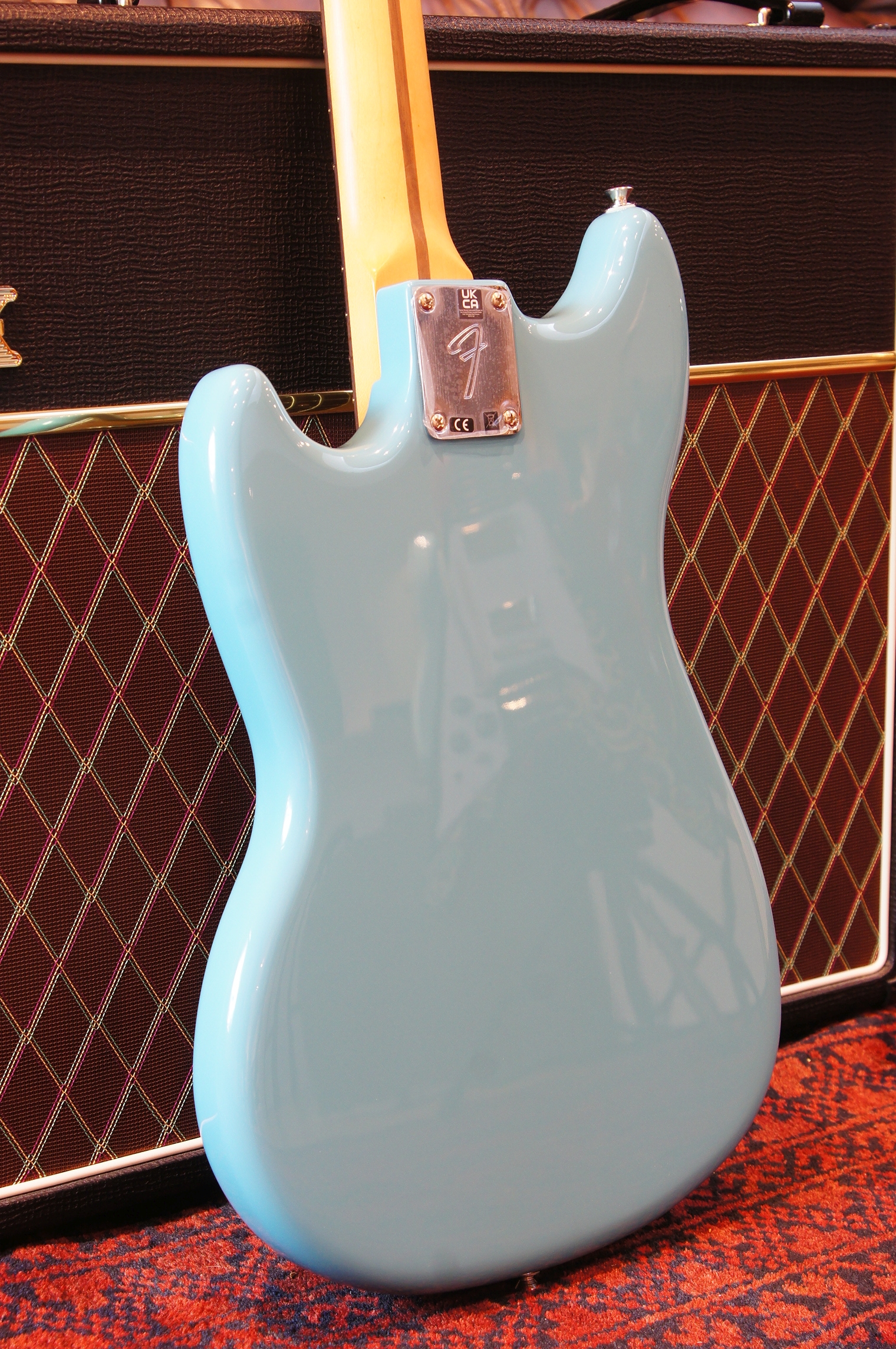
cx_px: 448
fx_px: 2526
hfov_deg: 20.1
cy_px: 674
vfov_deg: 29.9
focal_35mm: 68
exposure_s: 1/5
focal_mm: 45
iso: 400
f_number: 8
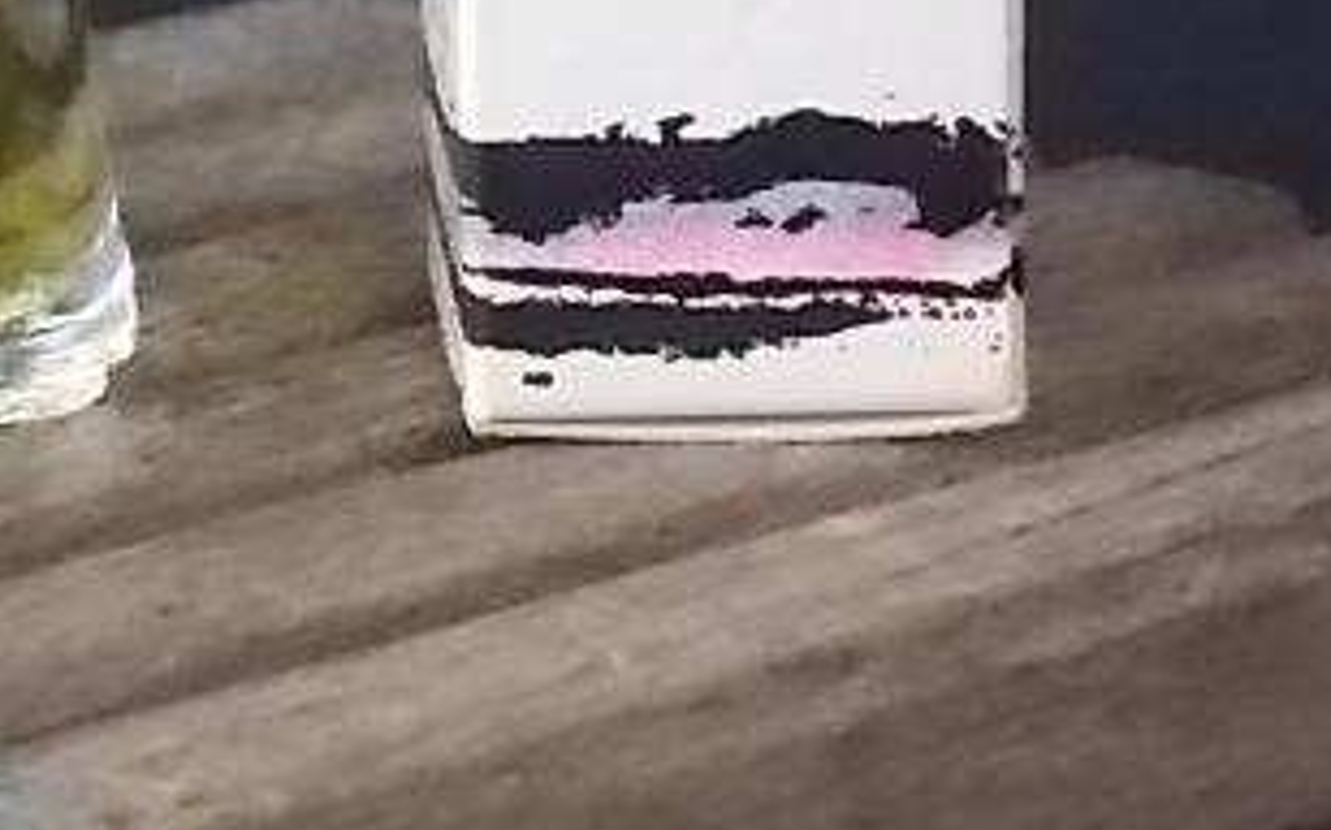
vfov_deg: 5.2
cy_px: -173
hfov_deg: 8.4
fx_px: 9026
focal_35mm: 249
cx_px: 272
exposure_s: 1/80
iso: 800
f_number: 6
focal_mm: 20.1
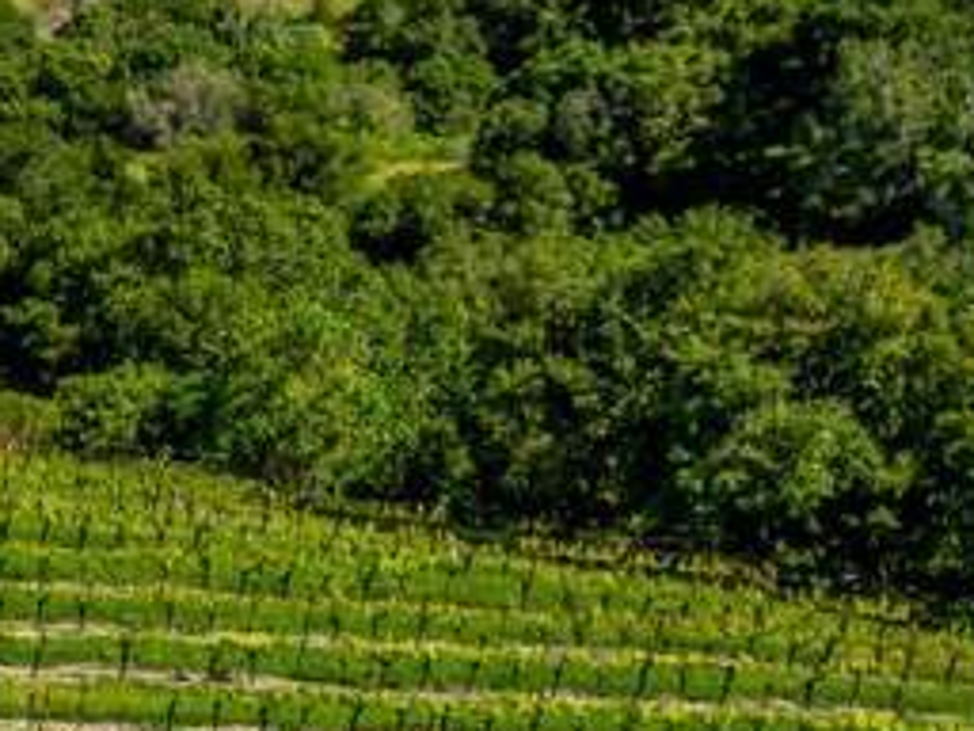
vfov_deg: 12.3
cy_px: 476
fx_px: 3376
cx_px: -1046
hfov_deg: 13.7
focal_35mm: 120
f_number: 2.8
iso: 100
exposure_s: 1/2500
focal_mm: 12.29
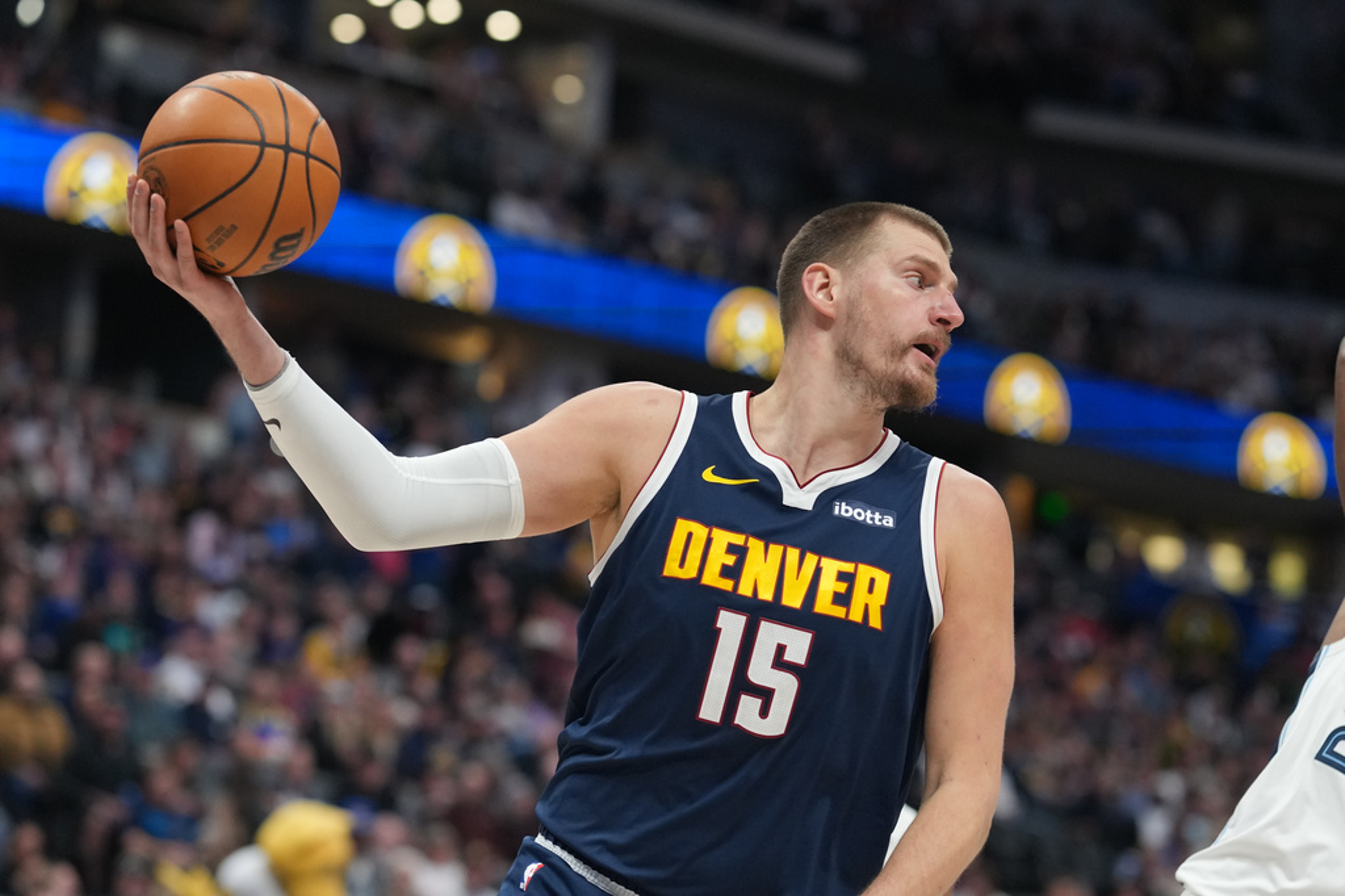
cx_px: 672
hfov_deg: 16.1
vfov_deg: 10.8
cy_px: 448
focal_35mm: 127
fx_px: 4743
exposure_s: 1/2000
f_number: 2
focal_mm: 85
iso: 2000
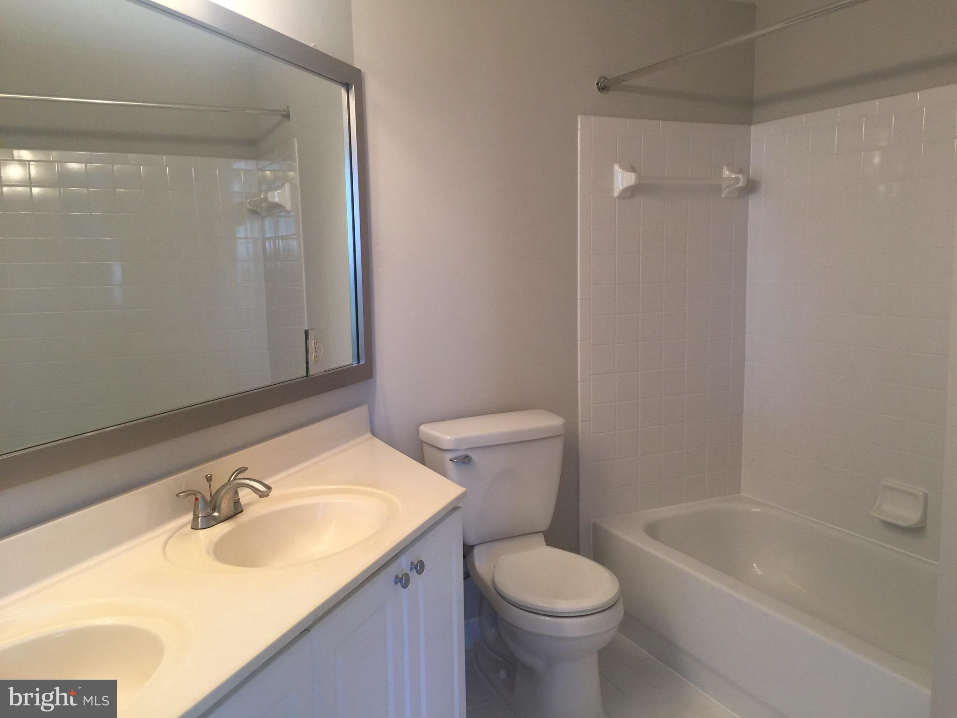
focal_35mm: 29
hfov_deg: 61.7
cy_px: 359
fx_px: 802
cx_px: 478
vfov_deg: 48.2
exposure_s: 1/30
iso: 32
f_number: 2.2
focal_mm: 4.15
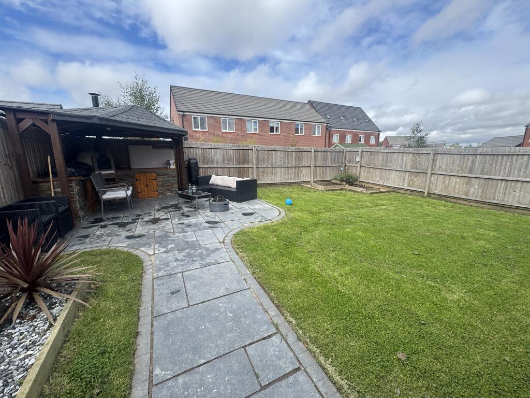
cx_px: 265
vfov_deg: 85.7
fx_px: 214
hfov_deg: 102.1
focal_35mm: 14
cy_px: 199
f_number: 2.2
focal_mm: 2.22
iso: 40
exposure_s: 1/956
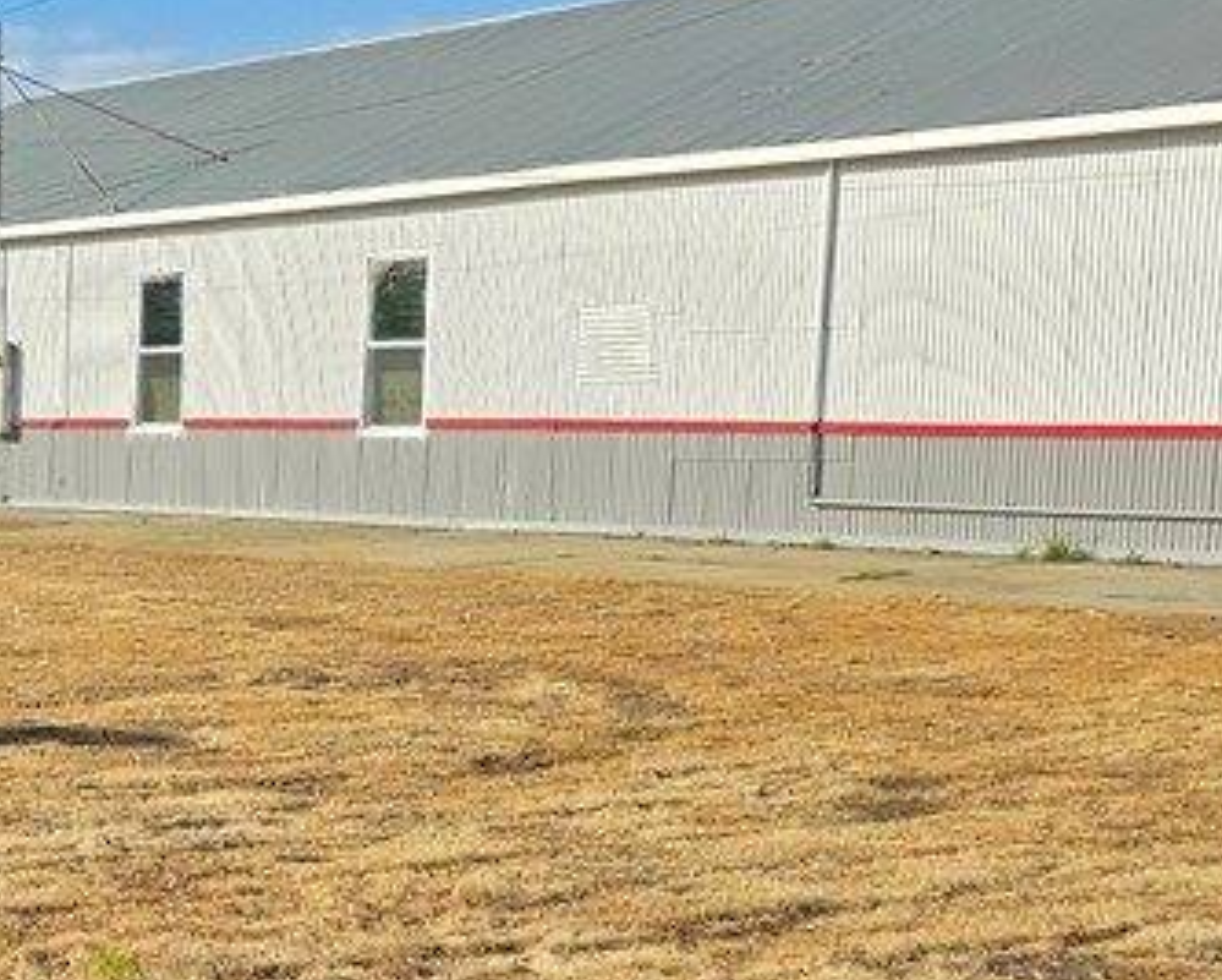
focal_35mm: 69
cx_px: -319
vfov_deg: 21.8
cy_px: 852
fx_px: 2498
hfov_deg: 24.4
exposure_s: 1/5958
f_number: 1.7
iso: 80
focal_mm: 6.3
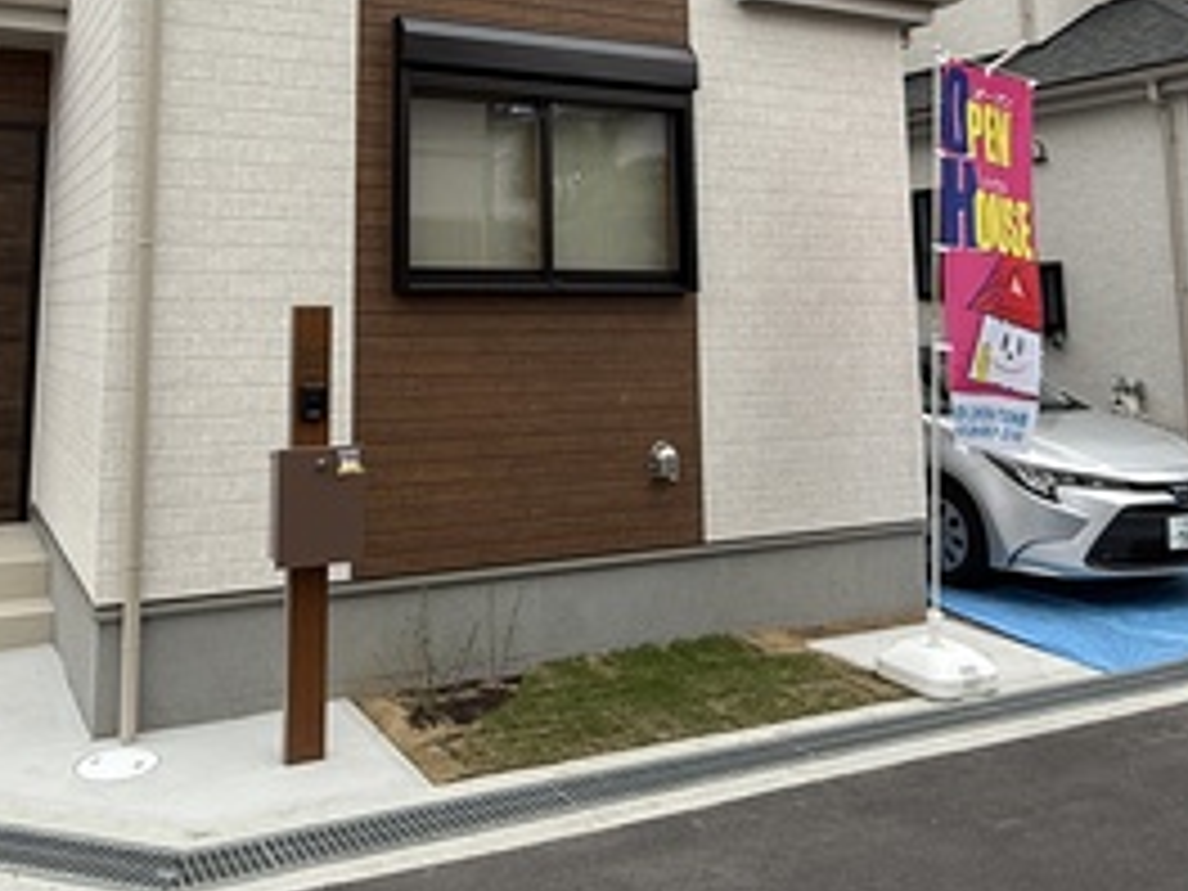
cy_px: 148
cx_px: 464
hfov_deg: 53.5
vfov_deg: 39.7
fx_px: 1167
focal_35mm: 34
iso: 80
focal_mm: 2.22
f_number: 2.2
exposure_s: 1/99
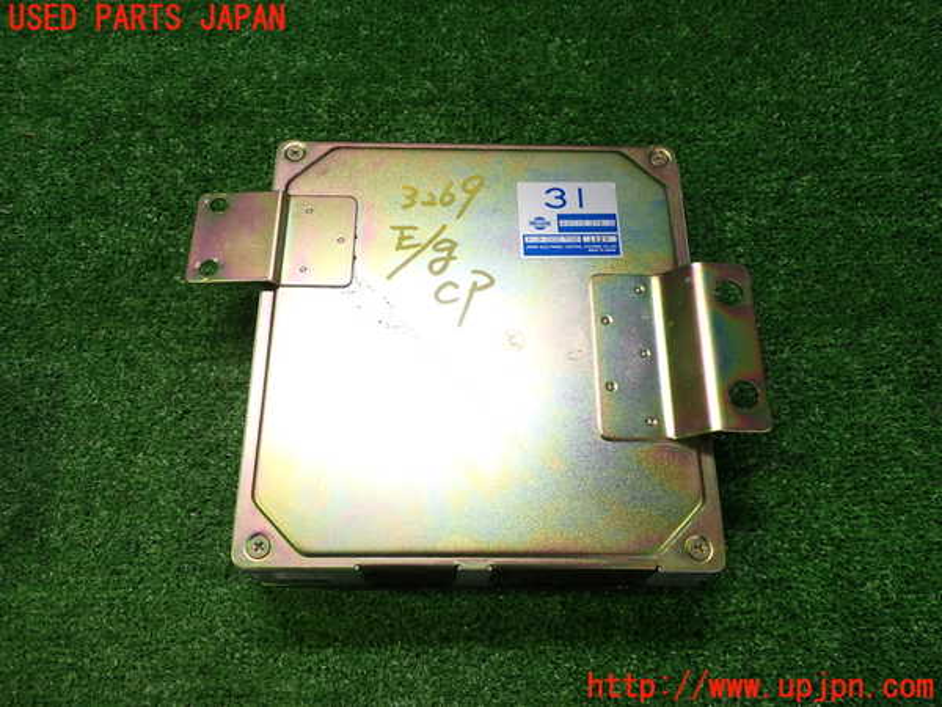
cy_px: 354
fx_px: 816
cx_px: 471
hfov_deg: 60.0
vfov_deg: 46.8
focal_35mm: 30
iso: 200
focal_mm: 5.4
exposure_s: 1/50
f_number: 2.3
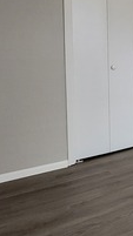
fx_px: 282
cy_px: 60
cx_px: 280
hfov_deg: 17.3
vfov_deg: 44.0
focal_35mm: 45
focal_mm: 2.2
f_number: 2.2
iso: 320
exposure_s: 1/40
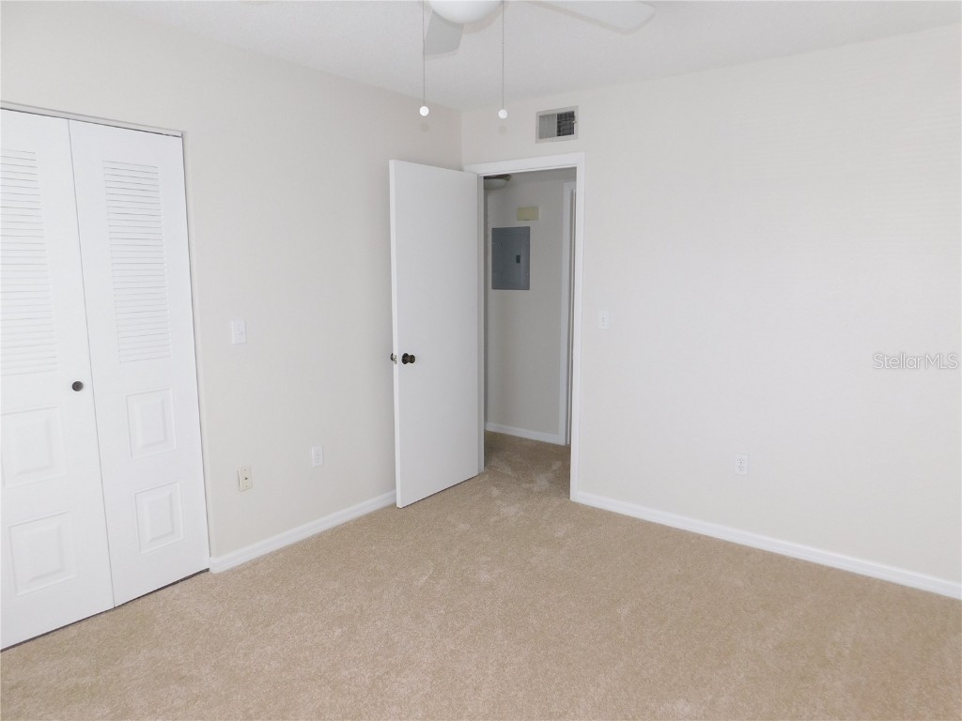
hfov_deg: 73.9
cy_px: 360
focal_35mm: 23
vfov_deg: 58.9
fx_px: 639
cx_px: 481
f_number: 3
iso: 125
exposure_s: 1/60
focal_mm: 4
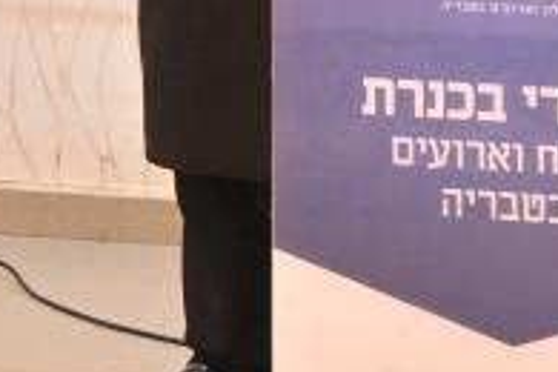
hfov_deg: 9.4
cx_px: 278
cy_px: -541
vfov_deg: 6.0
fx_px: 3410
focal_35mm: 220
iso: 640
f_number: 4
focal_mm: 28
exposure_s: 1/125
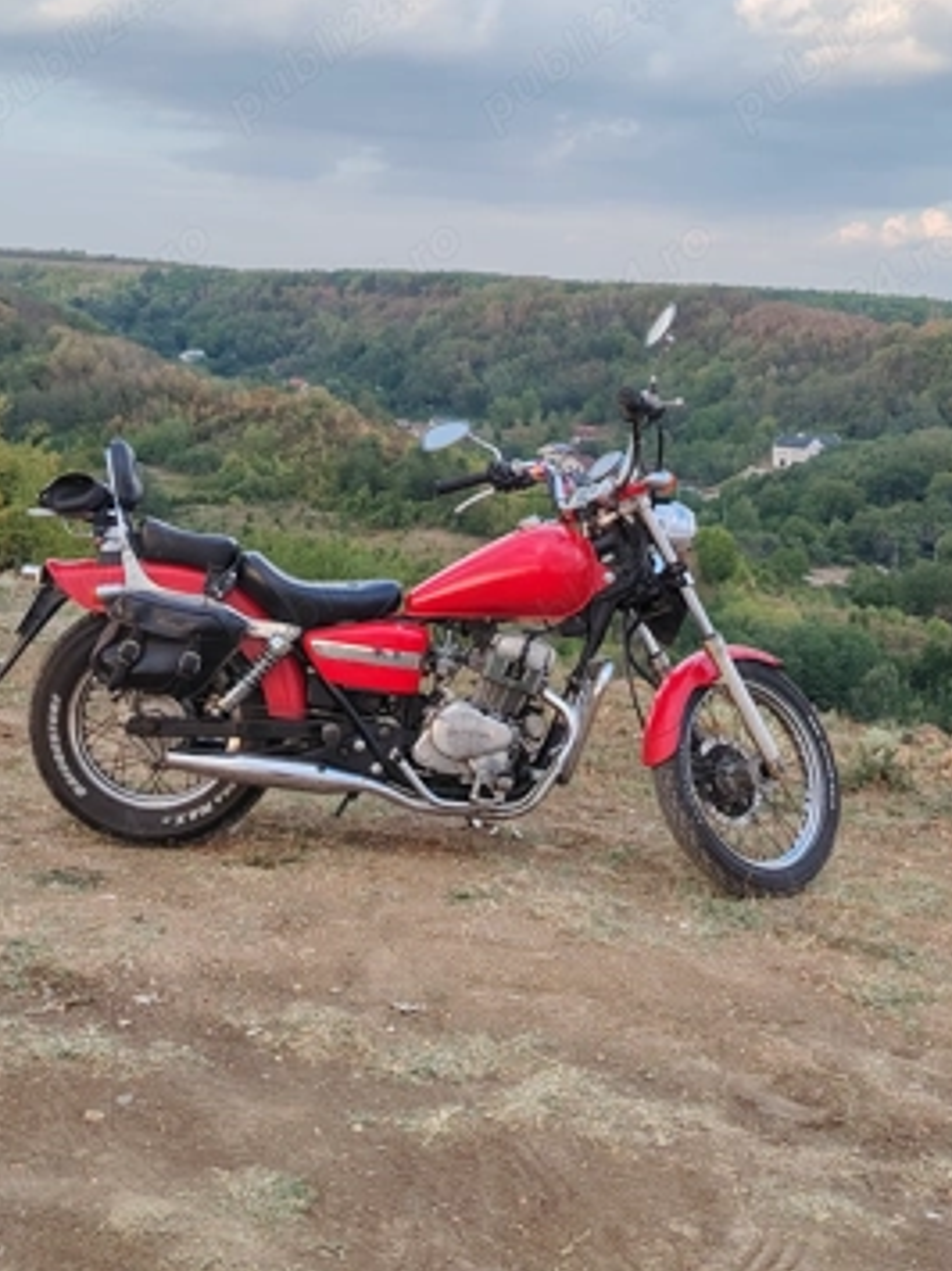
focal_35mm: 53
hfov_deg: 27.5
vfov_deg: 36.2
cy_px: 644
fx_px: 1945
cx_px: 469
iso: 734
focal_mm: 5.25
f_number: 1.75
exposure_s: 1/900
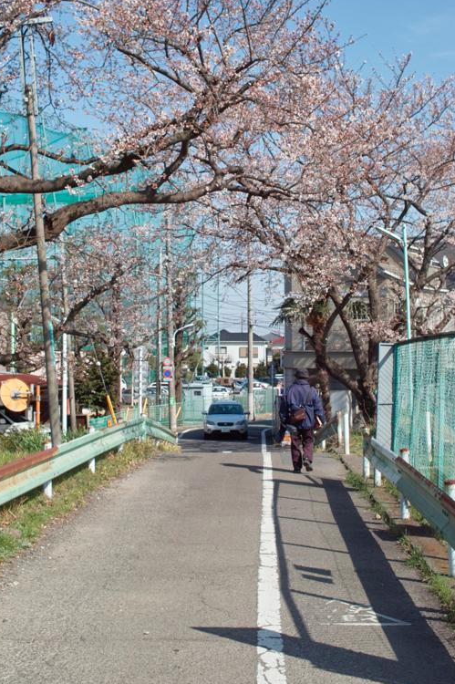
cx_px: 197
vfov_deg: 35.6
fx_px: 1063
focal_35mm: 56
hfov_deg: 24.1
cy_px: 312
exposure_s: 1/160
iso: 100
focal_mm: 24.2
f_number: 8
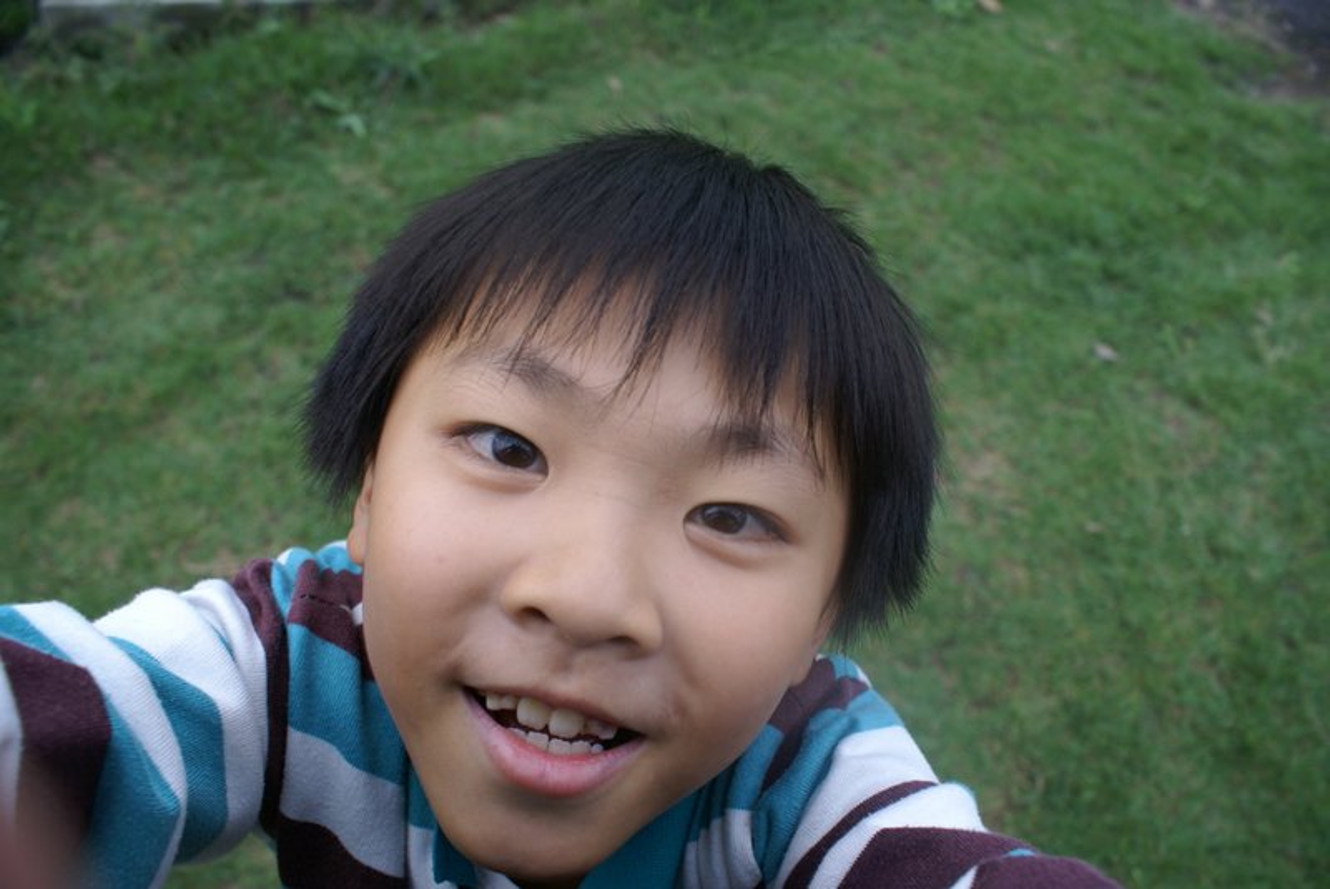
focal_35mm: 27
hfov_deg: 67.3
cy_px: 444
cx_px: 665
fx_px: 998
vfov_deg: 48.0
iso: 100
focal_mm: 18
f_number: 4.5
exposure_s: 1/40
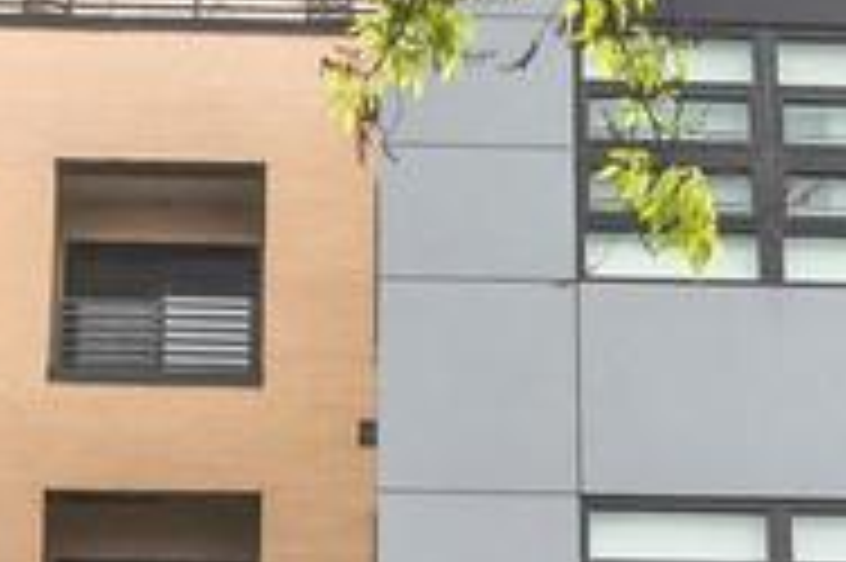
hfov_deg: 17.8
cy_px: 949
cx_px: 459
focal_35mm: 115
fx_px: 2700
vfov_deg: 11.2
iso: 200
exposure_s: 1/160
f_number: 8
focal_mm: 10
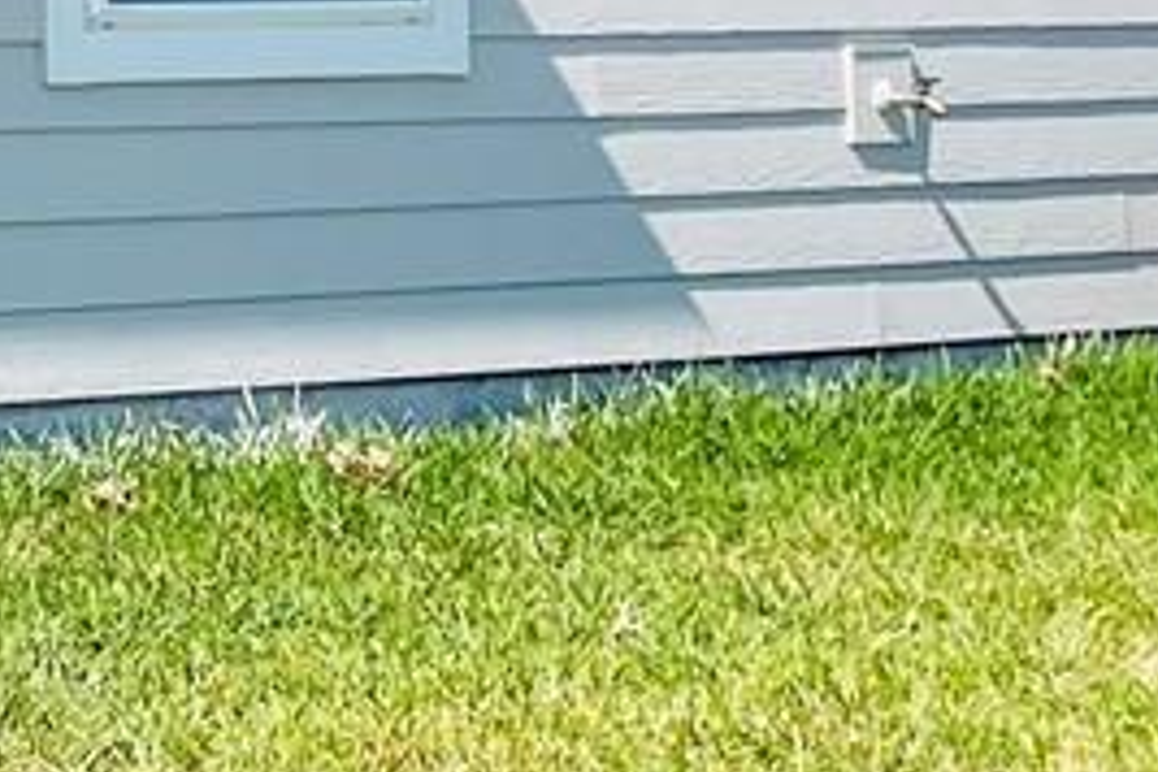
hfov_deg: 11.3
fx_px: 5211
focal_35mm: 162
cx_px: -1271
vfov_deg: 8.2
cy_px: -542
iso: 32
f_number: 1.6
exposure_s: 1/3205
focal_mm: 4.2
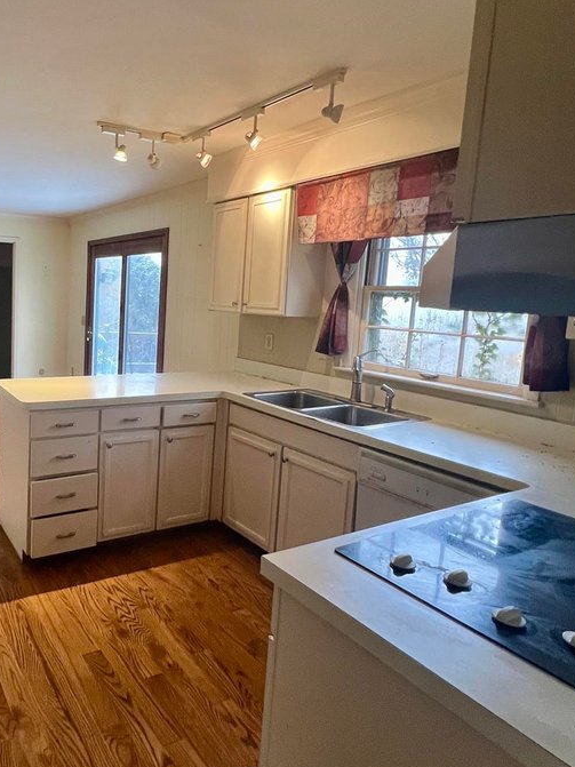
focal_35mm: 22
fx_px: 487
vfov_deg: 76.3
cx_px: 126
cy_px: 354
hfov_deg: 57.2
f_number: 1.8
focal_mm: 1.57
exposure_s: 1/60
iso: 200
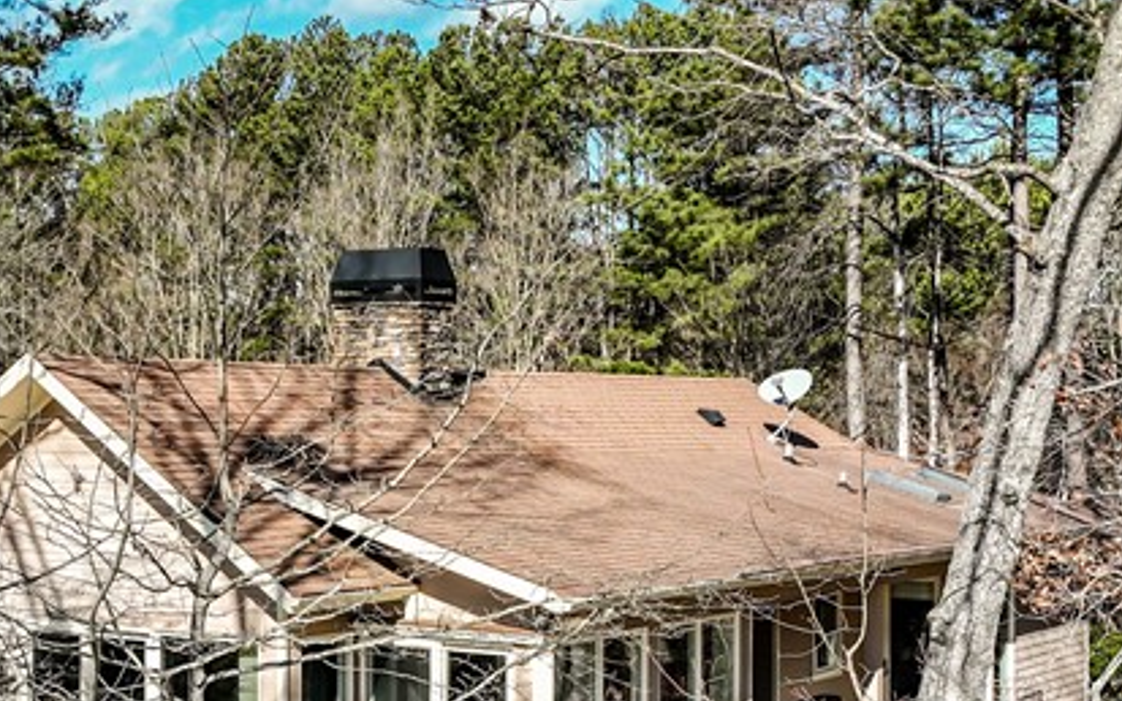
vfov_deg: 19.2
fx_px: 1926
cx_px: 296
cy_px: 882
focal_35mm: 63
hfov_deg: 31.9
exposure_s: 1/1250
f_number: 2.8
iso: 100
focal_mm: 12.29
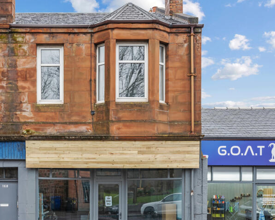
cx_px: 89
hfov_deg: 40.6
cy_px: 148
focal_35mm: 45
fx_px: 366
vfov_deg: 33.1
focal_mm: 28
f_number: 6.3
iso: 250
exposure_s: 1/20
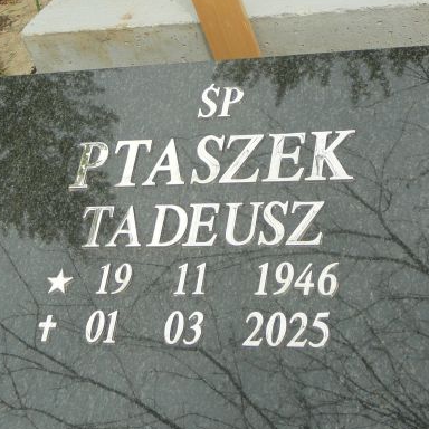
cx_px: 188
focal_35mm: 81
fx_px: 1136
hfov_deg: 21.4
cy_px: 193
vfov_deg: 21.4
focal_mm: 8.2
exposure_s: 1/400
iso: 80
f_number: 3.5
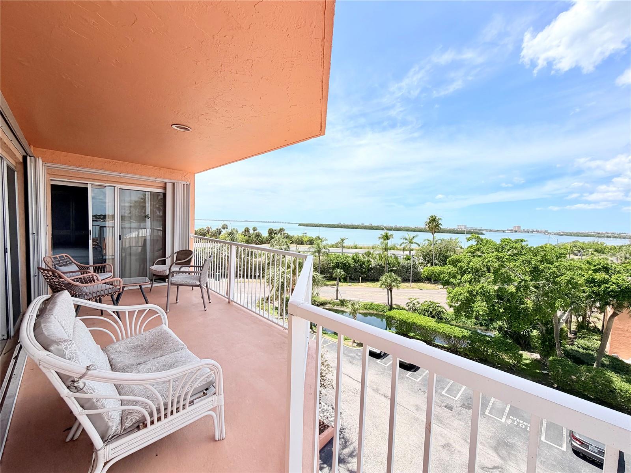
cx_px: 316
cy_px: 236
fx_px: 255
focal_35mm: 14
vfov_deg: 85.7
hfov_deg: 102.1
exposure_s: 1/1050
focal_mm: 2.22
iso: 20
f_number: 2.2
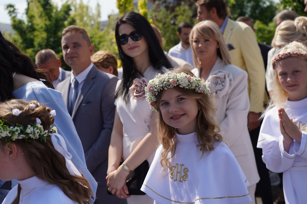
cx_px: 154
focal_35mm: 52
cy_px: 102
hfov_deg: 38.2
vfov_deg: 26.0
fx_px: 443
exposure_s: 1/640
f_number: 5
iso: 100
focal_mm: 52
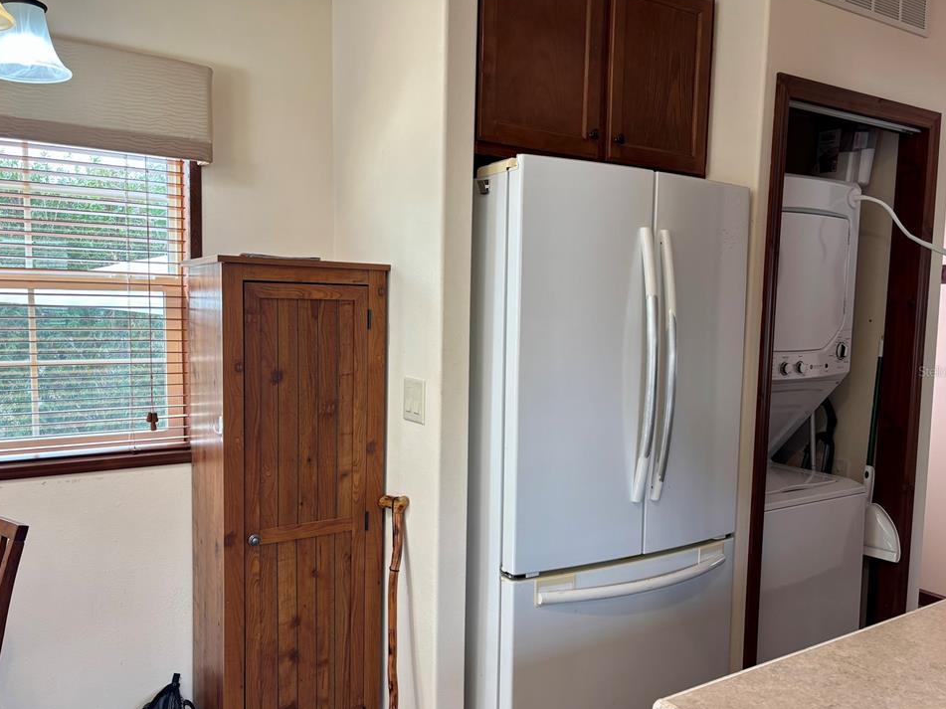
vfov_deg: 49.7
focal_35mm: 28
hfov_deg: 63.4
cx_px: 470
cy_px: 371
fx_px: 765
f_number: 1.6
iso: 64
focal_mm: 5.96
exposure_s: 1/120
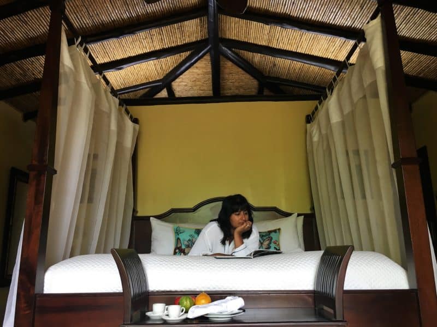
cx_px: 218
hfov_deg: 61.7
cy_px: 164
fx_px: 366
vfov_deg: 48.2
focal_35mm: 29
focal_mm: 4.15
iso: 64
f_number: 2.2
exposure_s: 1/30
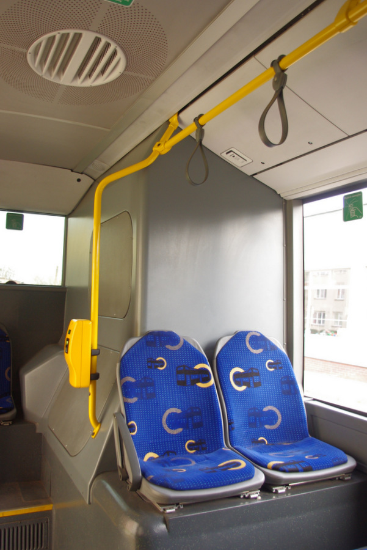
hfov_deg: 43.7
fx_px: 458
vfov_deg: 61.9
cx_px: 184
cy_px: 275
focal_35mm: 30
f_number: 4
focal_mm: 20
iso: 640
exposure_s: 1/80
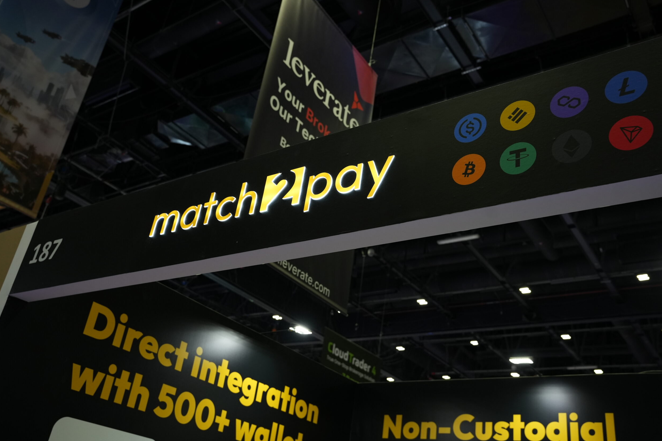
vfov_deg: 38.8
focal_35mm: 34
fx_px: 627
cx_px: 334
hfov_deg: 55.7
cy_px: 226
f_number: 4.5
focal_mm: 33.1
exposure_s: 1/200
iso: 1600
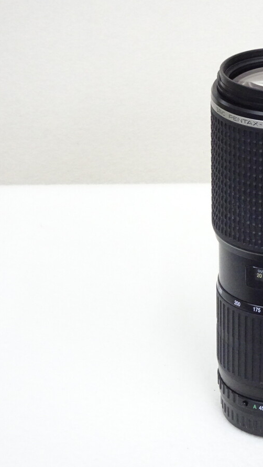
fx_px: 1326
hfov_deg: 11.2
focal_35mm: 107
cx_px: 296
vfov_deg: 20.0
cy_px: 233
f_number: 5
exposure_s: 1/80
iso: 1000
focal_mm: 12.42
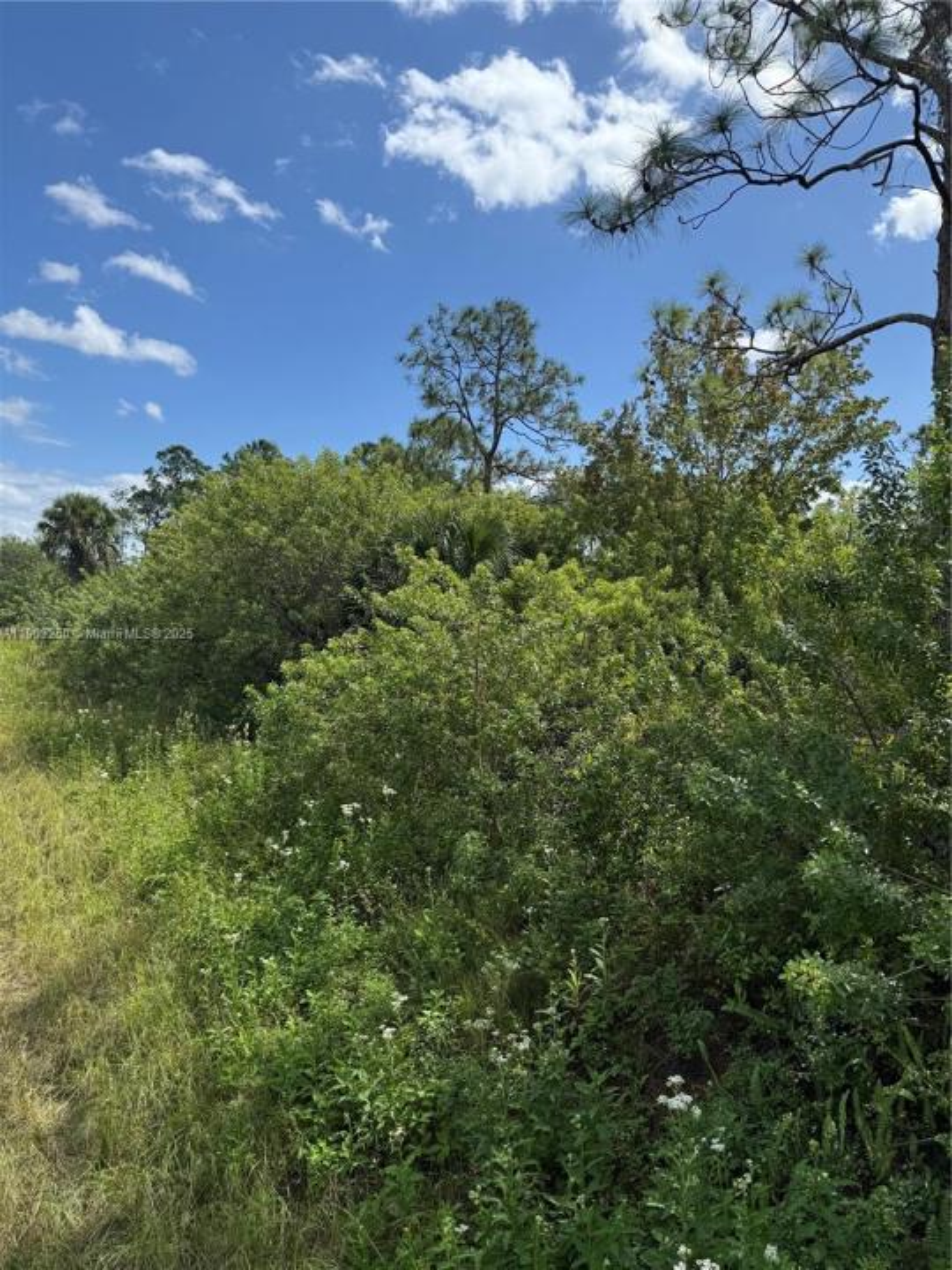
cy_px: 635
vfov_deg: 71.6
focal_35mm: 24
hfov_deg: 56.8
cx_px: 476
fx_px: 880
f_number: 1.78
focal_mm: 6.76
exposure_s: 1/5319
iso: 100
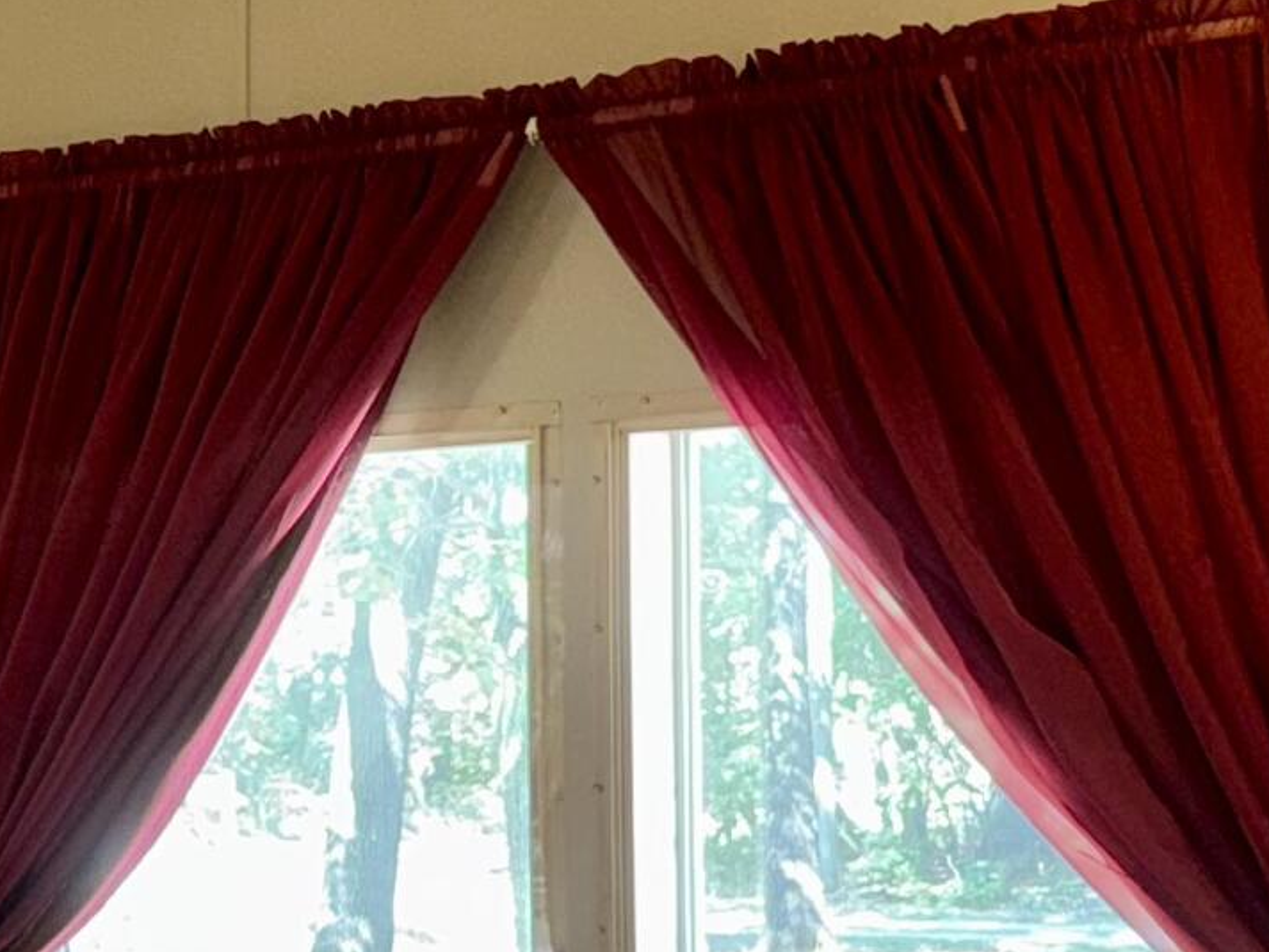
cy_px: 710
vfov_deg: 14.6
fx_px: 3703
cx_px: -568
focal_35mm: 101
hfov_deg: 17.7
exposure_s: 1/24
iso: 50
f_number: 1.78
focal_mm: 6.76
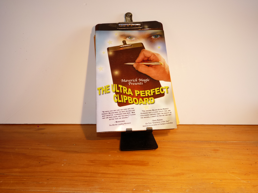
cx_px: 129
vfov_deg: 40.7
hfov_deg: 52.6
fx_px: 261
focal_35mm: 35
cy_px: 96
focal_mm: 6.2
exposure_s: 1/60
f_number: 3
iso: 100
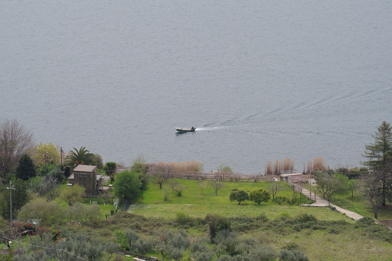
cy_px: 130
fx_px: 2505
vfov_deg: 6.0
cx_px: 196
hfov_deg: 8.9
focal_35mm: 230
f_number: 8
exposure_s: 1/160
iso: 100
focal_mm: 230
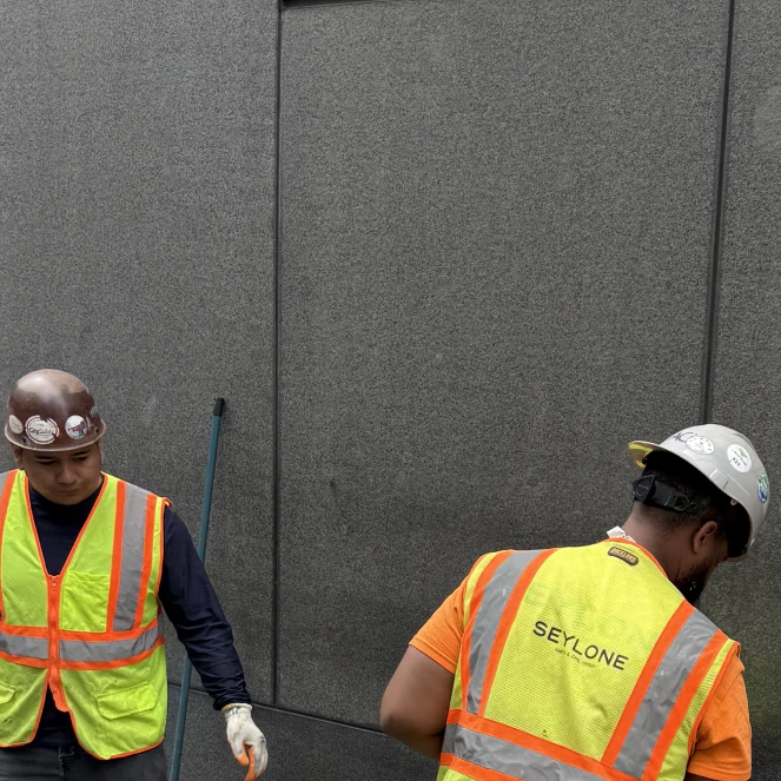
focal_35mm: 64
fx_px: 1634
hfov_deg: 26.0
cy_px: 711
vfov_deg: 26.0
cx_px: 714
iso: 80
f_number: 1.78
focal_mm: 6.76
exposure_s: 1/584
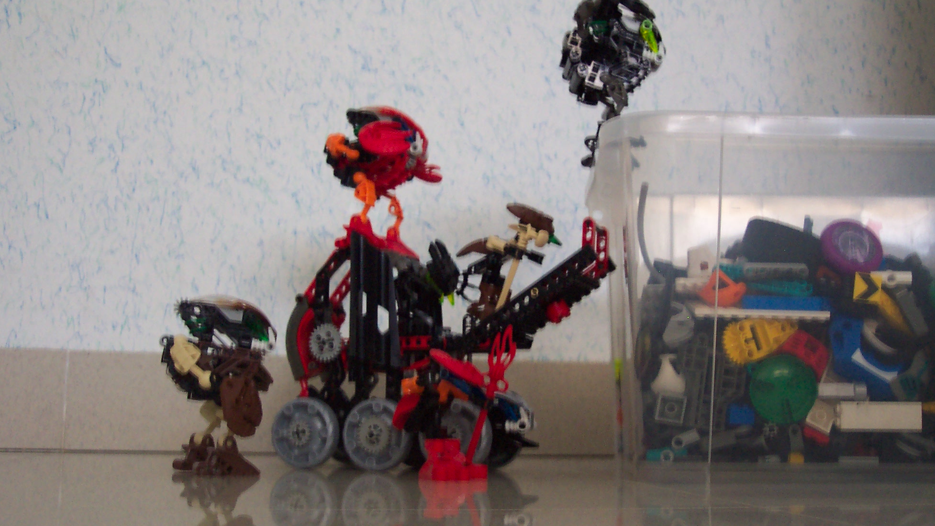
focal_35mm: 44
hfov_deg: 46.4
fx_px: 1091
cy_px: 271
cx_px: 505
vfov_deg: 27.1
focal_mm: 8
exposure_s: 1/8
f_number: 2.8
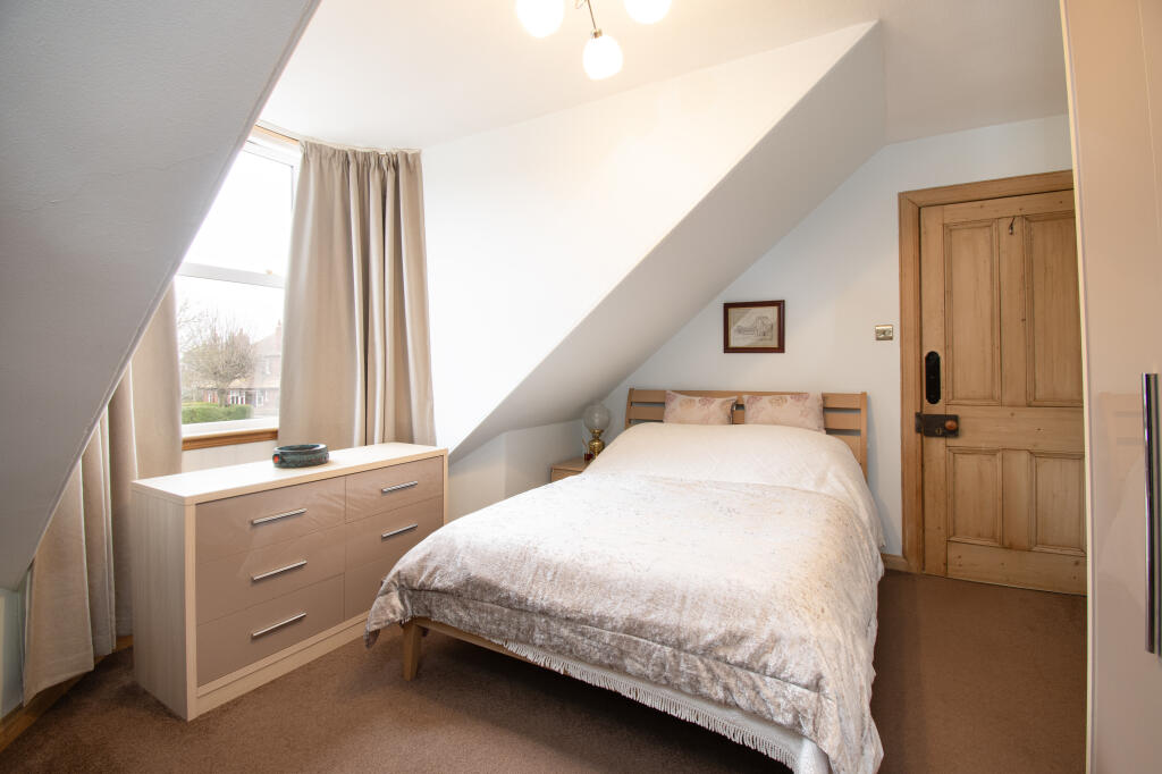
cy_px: 387
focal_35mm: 15
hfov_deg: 100.4
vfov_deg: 77.3
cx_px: 581
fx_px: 484
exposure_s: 1/5
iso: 320
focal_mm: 10
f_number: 9
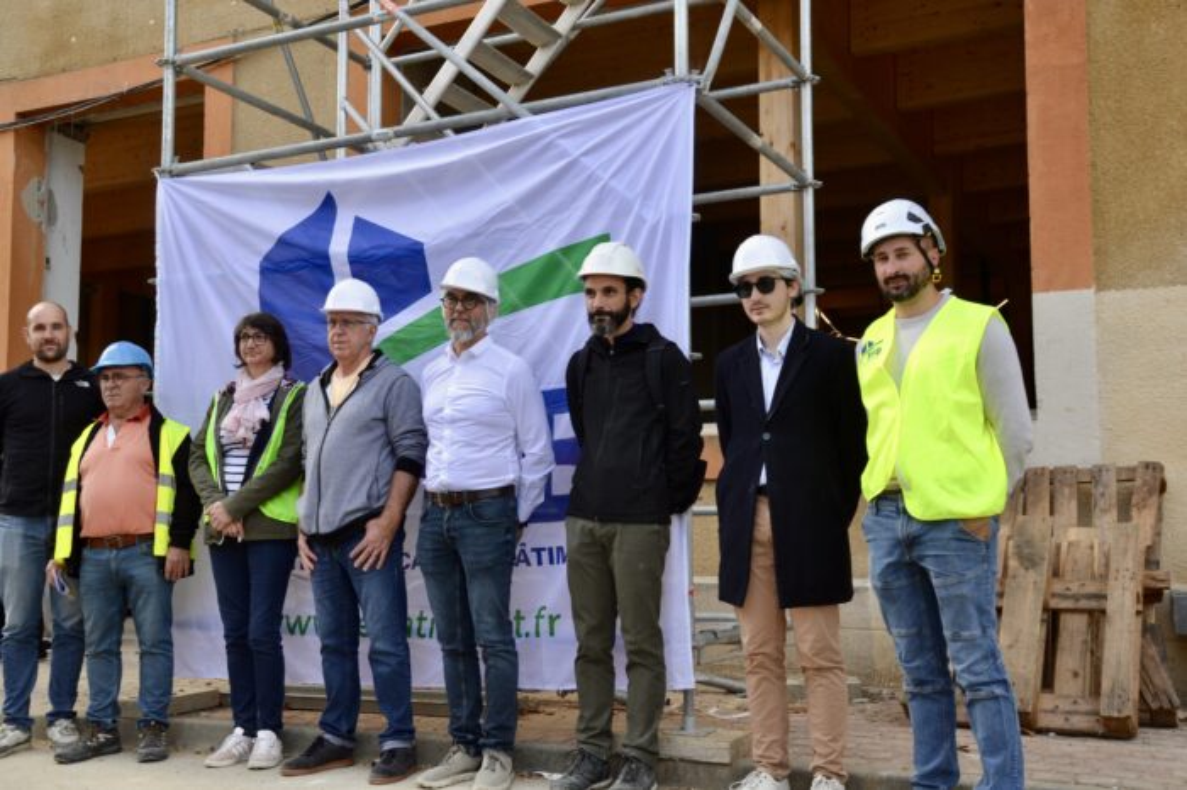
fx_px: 1285
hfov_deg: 49.6
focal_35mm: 39
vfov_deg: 34.2
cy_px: 395
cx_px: 594
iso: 200
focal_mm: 26
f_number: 5.6
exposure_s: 1/125
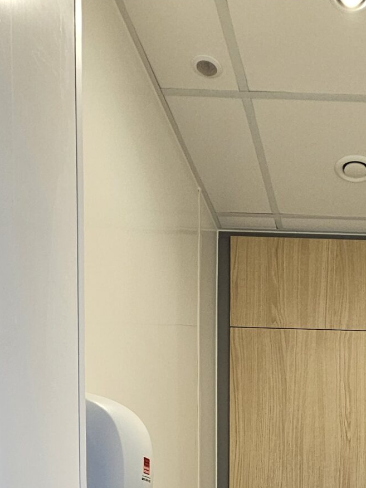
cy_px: 573
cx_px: 363
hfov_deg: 34.4
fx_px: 536
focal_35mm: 38
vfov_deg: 37.9
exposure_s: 1/71
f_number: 2.2
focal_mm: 2.2
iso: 200
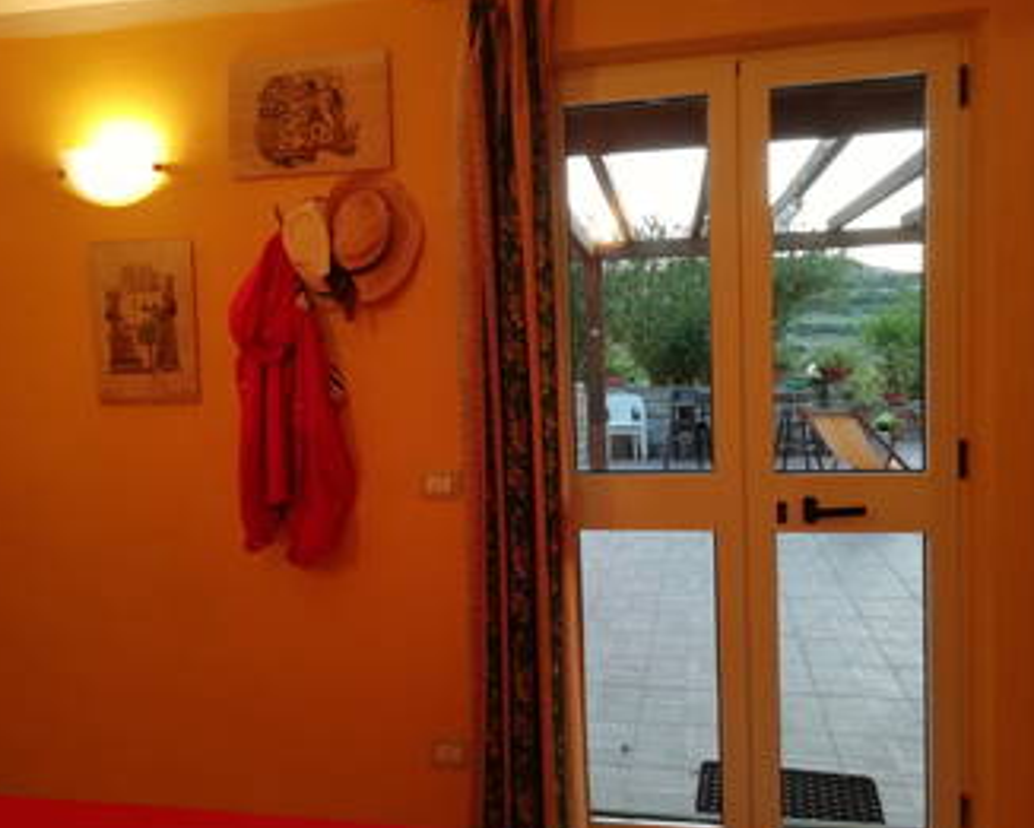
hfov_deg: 62.2
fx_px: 857
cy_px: 416
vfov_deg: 51.6
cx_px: 520
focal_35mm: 28
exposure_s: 1/33.3
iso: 125
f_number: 2.2
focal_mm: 3.46
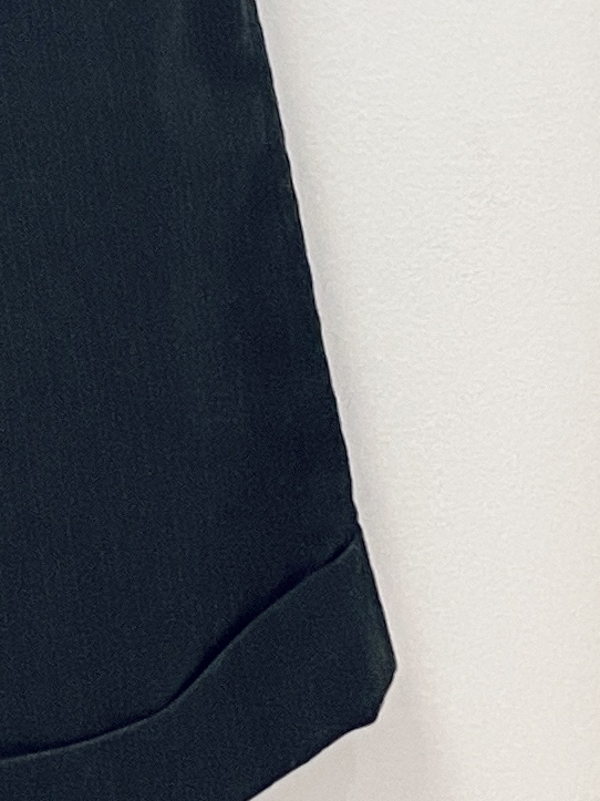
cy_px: -934
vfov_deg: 11.8
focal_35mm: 145
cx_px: -447
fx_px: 3352
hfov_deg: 9.8
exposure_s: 1/50
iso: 80
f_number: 1.6
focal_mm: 4.2
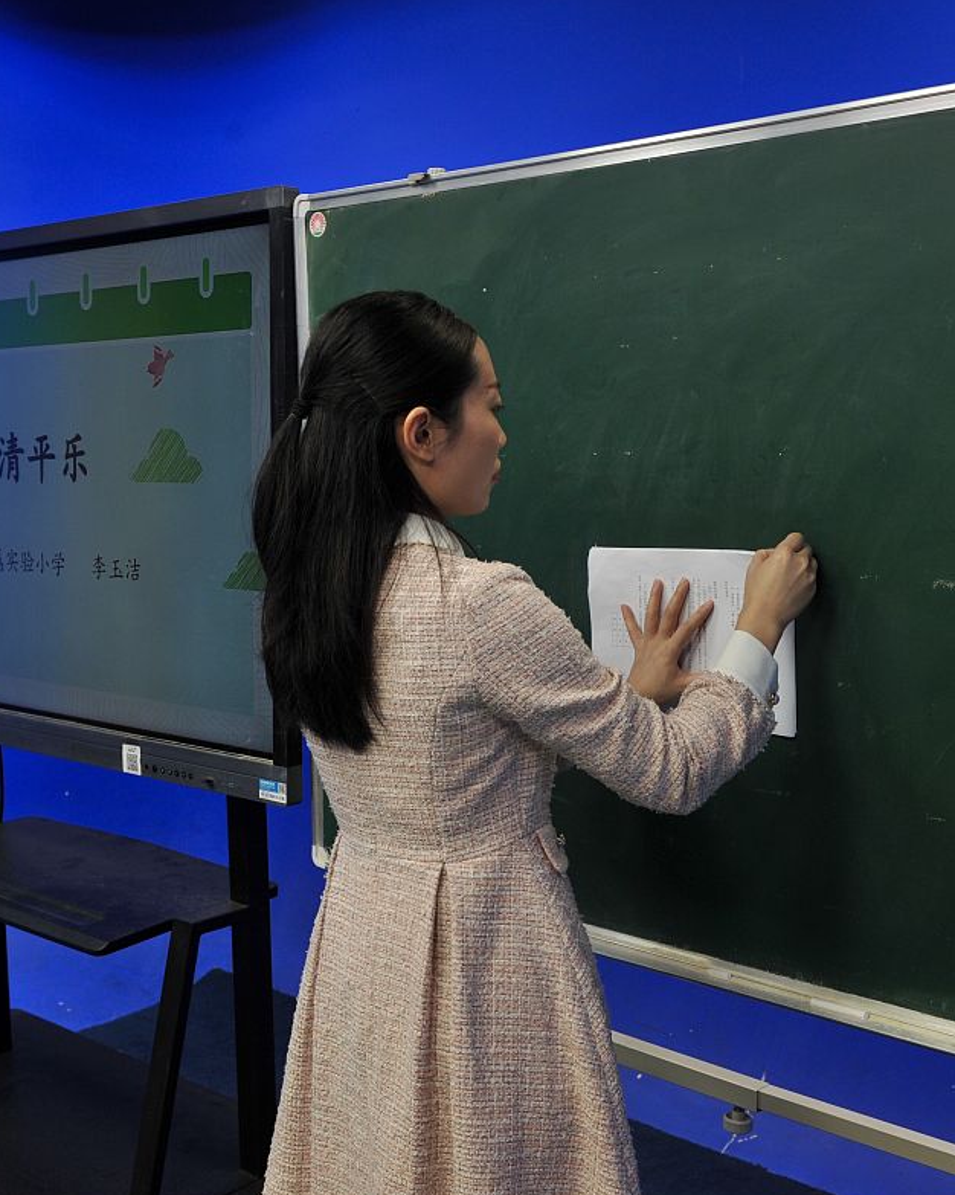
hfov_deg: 32.7
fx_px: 1626
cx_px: 433
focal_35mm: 46
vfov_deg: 40.3
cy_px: 604
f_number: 5.6
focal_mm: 32
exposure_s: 1/250
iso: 560
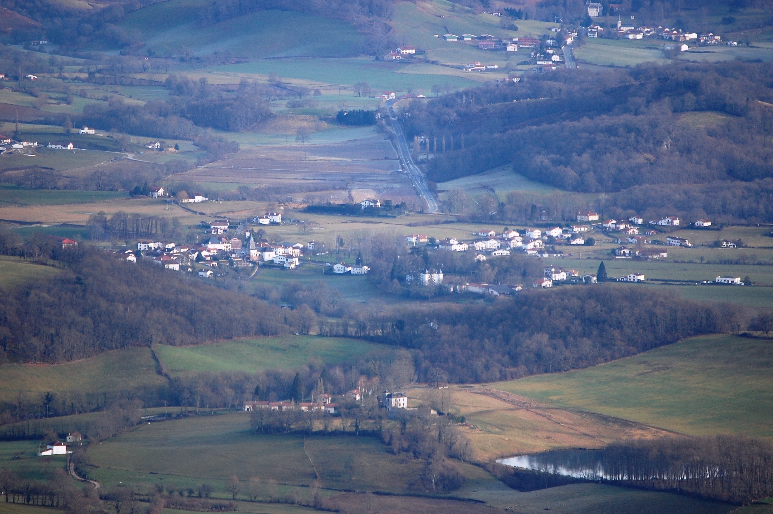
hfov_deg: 6.3
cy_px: 246
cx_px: 381
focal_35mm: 325
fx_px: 6972
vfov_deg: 4.2
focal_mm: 200
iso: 320
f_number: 5.6
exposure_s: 1/500
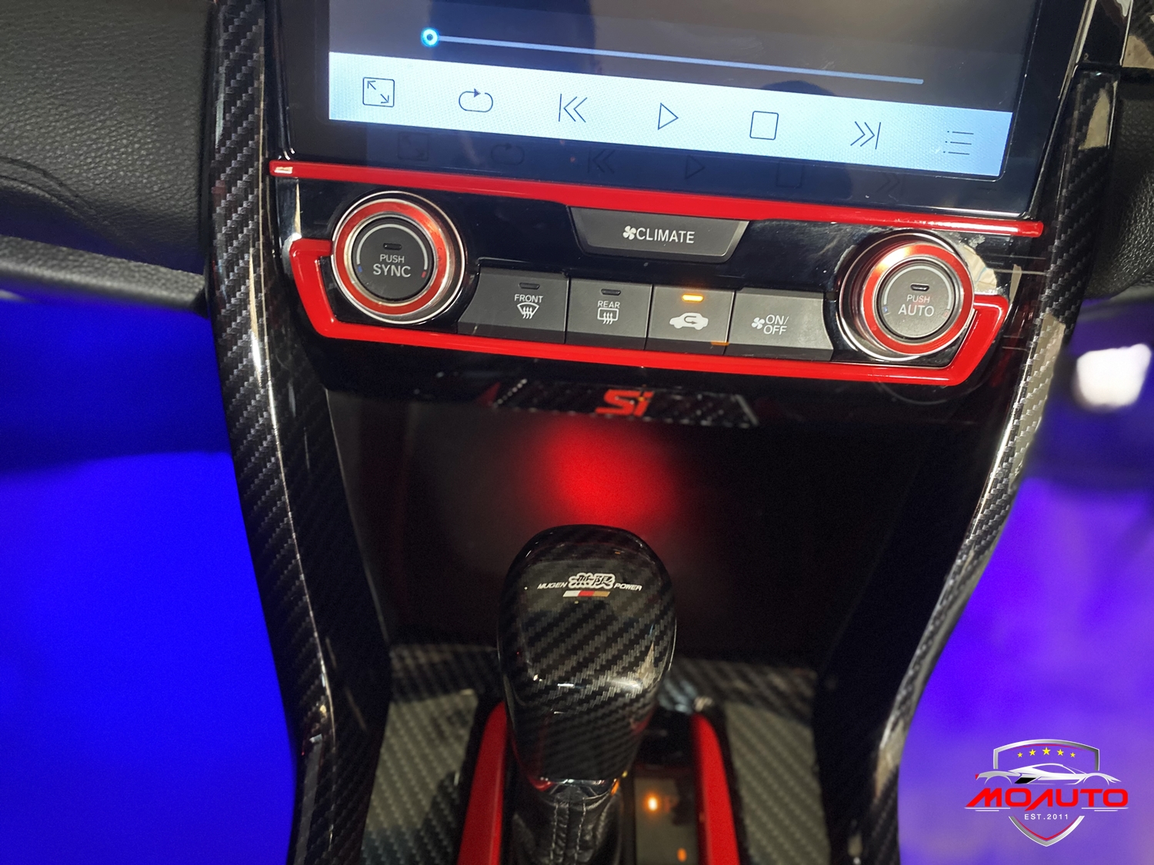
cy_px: 432
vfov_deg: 53.1
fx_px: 867
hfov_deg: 67.3
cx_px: 577
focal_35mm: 26
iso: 500
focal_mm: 4.25
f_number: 1.8
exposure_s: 1/25
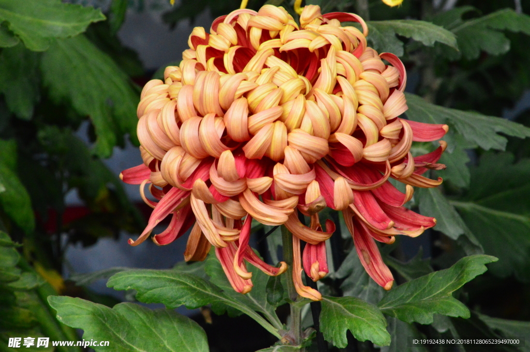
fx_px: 6620
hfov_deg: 4.6
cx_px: 265
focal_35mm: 450
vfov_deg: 3.1
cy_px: 176
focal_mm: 300
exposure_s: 1/250
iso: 4000
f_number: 22
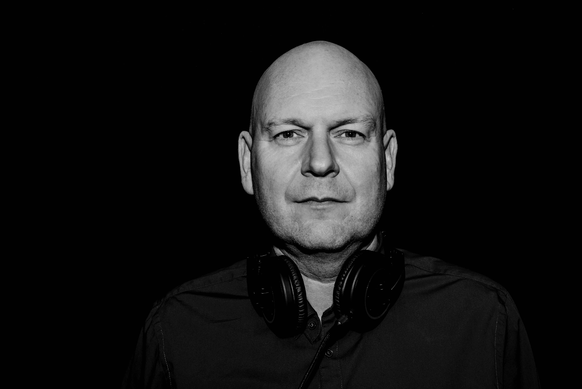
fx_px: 906
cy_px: 194
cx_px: 291
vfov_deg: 24.2
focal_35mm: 56
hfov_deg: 35.6
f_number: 8
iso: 200
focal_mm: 56
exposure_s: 1/160
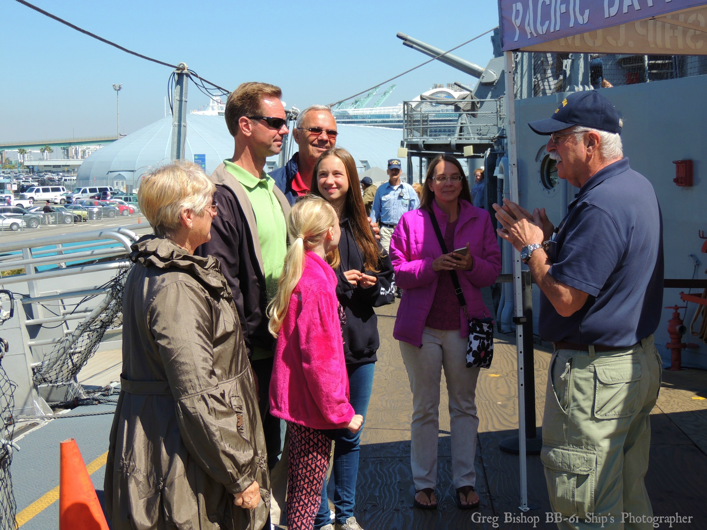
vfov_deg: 26.6
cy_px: 265
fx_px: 1123
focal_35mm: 55
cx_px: 354
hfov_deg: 34.9
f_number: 3.7
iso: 100
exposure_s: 1/800
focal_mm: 9.8
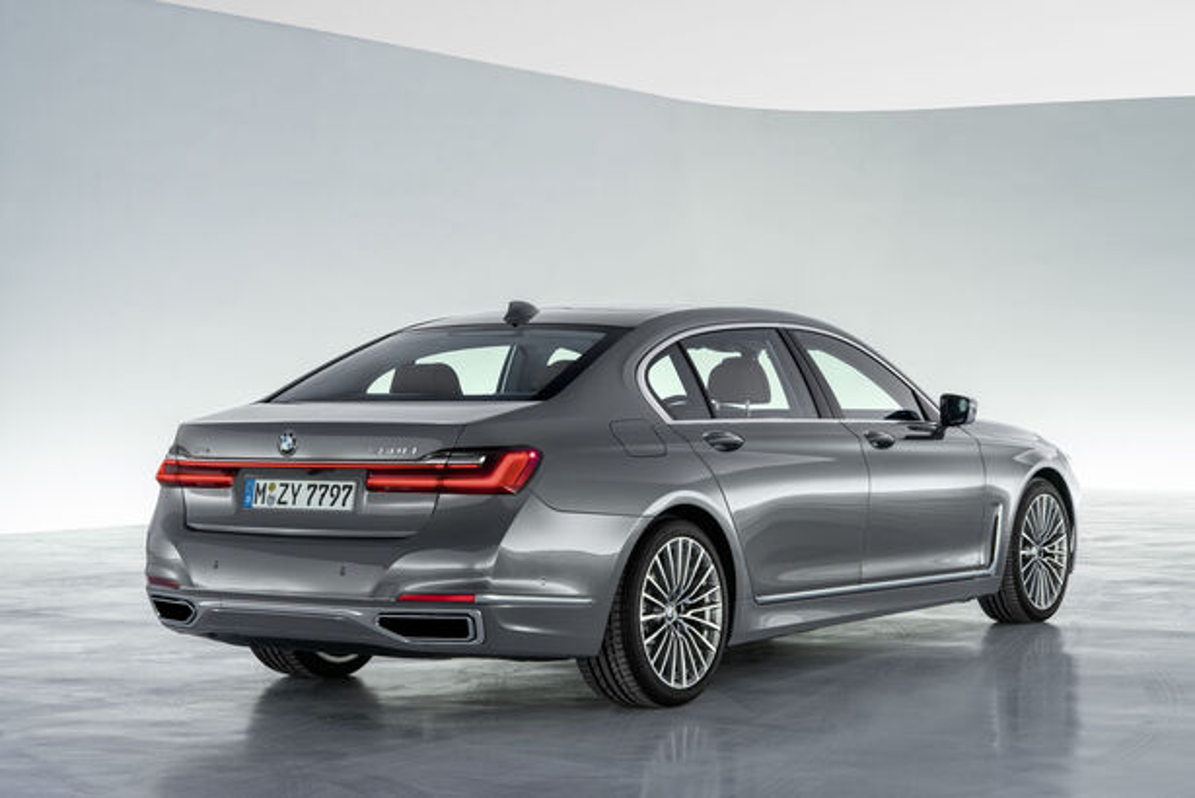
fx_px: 2325
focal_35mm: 70
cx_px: 598
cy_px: 399
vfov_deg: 19.5
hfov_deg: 28.8
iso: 200
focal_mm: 70
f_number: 16
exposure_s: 1/1.43
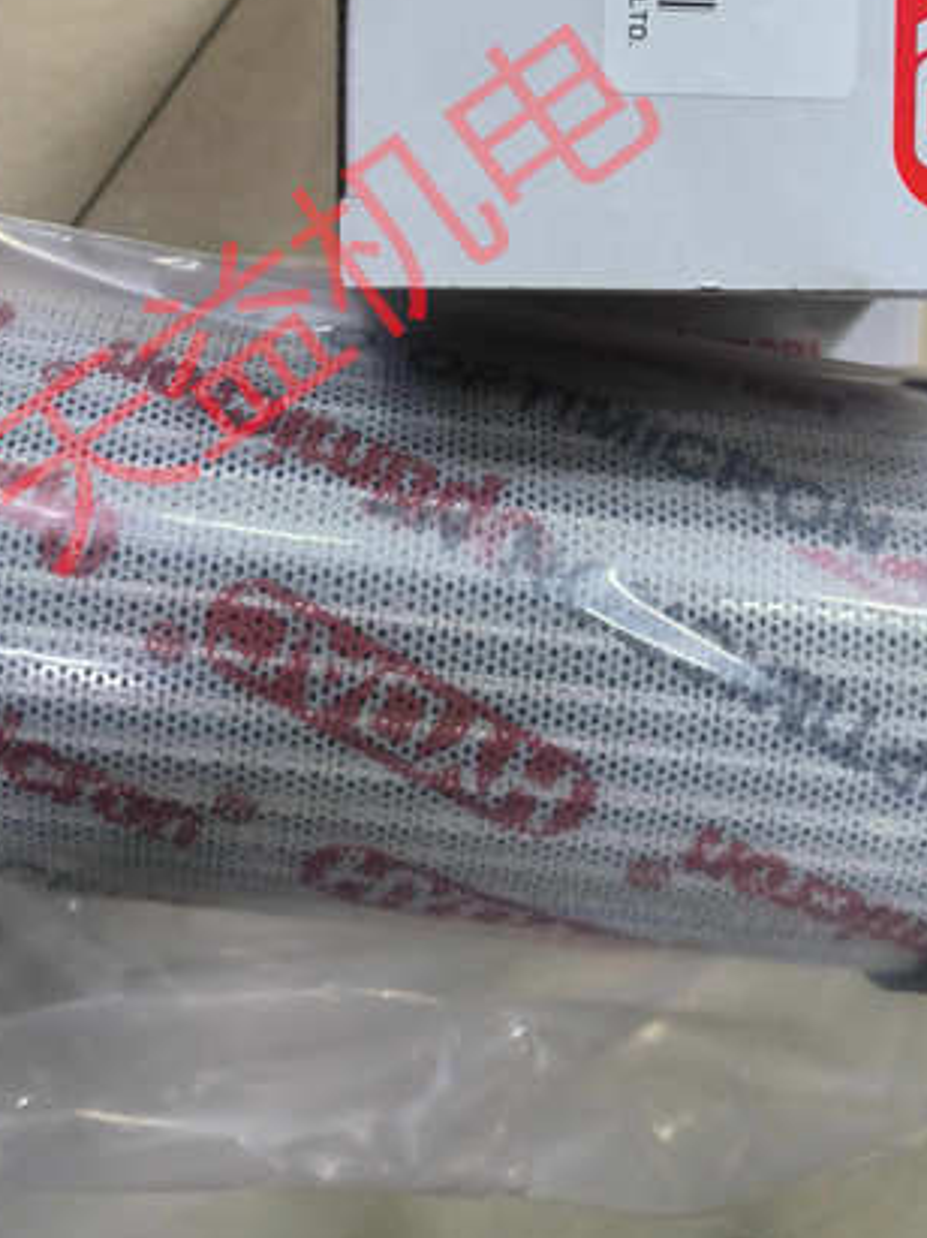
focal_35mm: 46
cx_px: 432
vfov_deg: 40.3
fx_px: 1643
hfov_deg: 31.5
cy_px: 331
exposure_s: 1/25
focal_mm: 5.52
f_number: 1.9
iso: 1518
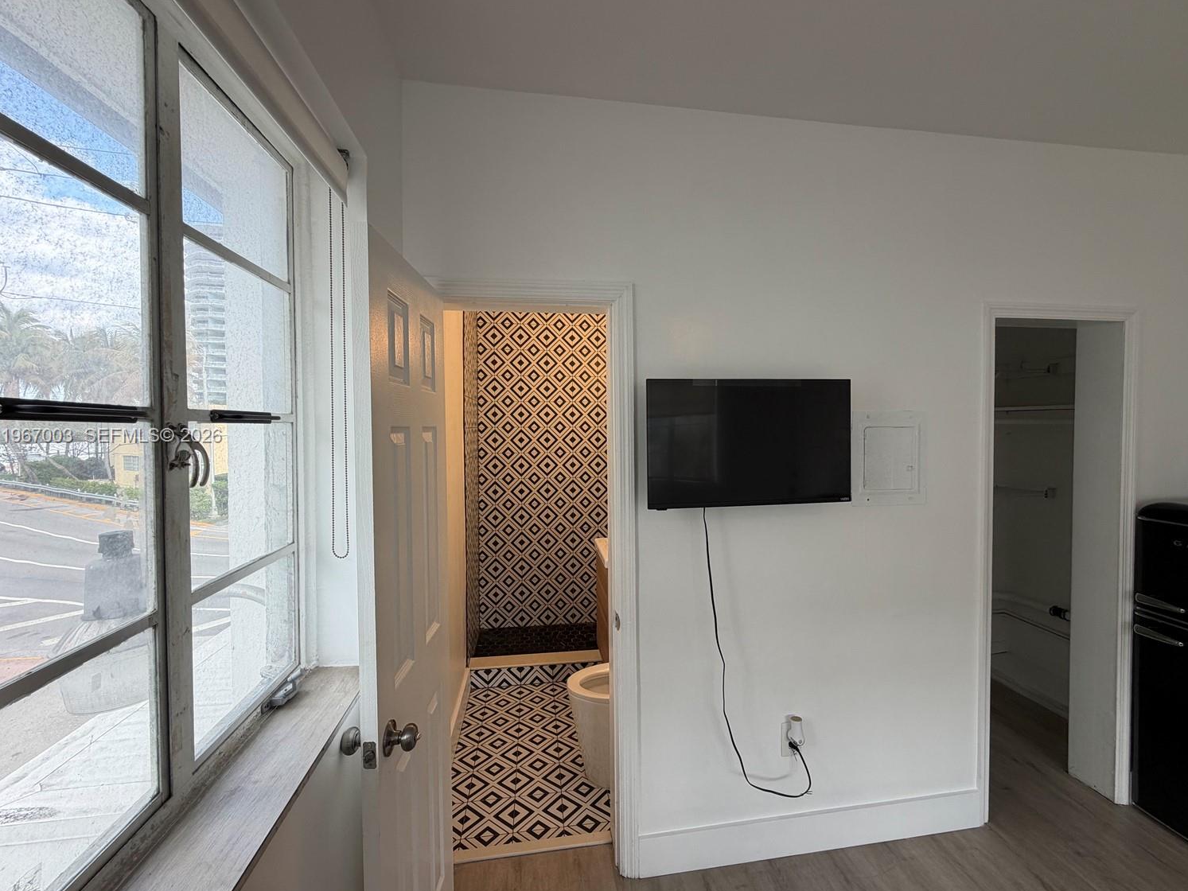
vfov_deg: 81.7
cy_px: 437
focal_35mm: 15
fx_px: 515
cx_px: 610
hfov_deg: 98.1
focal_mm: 2.22
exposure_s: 1/120
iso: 40
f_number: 2.2
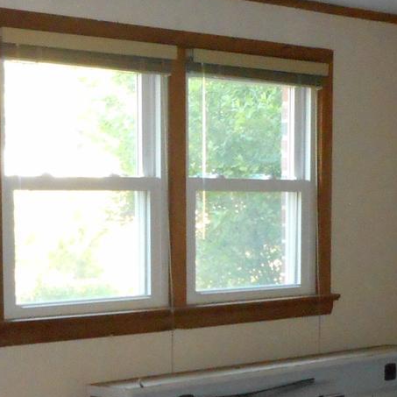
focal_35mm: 100
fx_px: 1298
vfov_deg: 17.2
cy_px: 330
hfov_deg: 17.4
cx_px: 147
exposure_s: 1/25
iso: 500
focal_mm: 4.5
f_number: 3.7
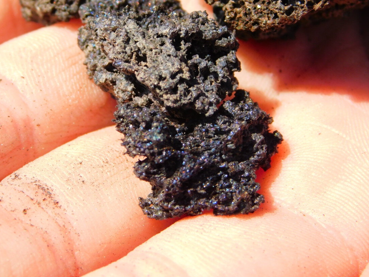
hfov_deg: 10.6
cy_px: 127
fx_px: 1993
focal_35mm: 187
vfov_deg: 7.9
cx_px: 183
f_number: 5.3
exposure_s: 1/400
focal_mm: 30.1
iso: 125
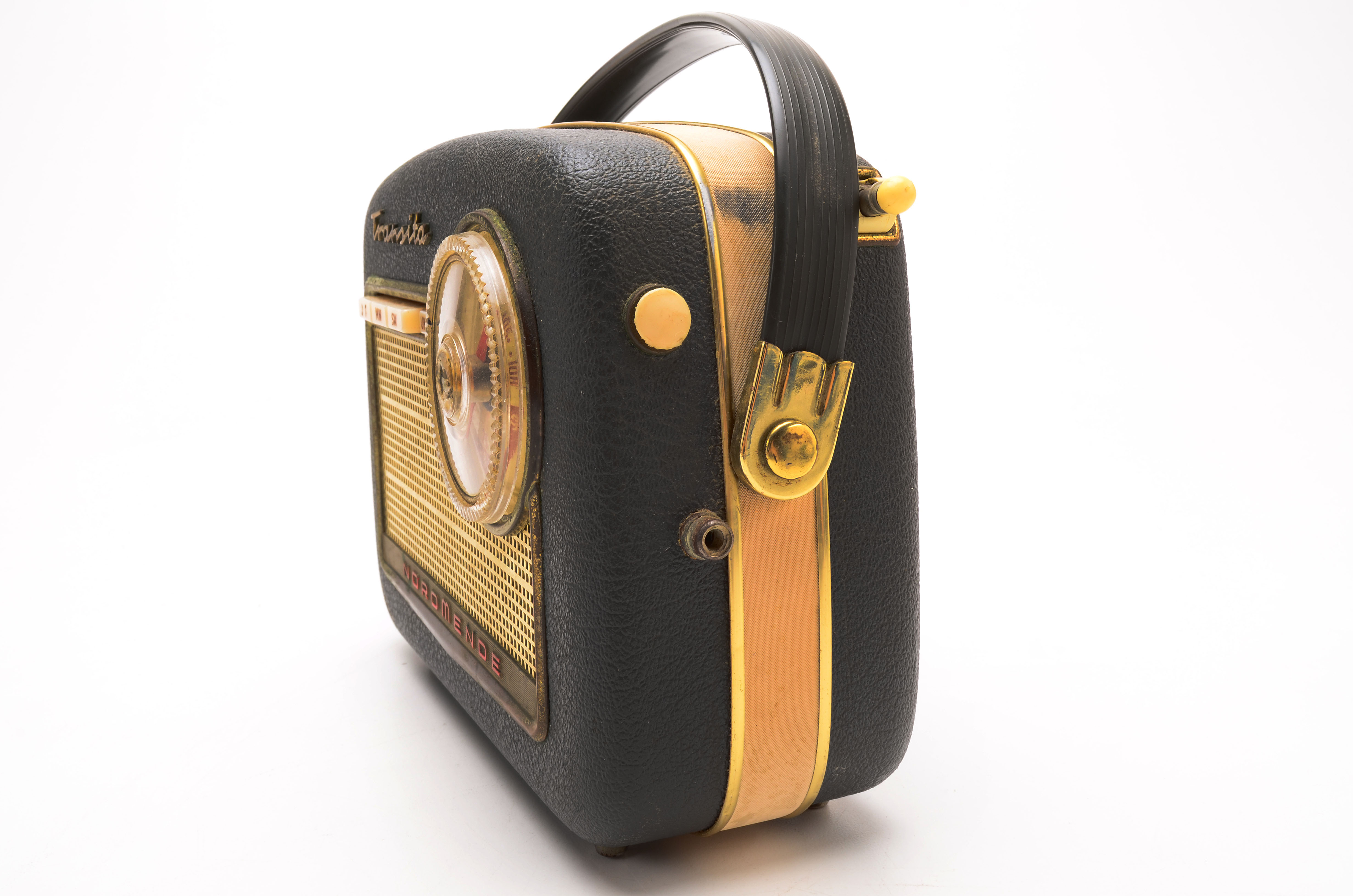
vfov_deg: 35.3
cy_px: 448
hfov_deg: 51.4
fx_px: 1406
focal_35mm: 38
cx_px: 676
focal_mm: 25
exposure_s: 1/160
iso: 100
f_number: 18
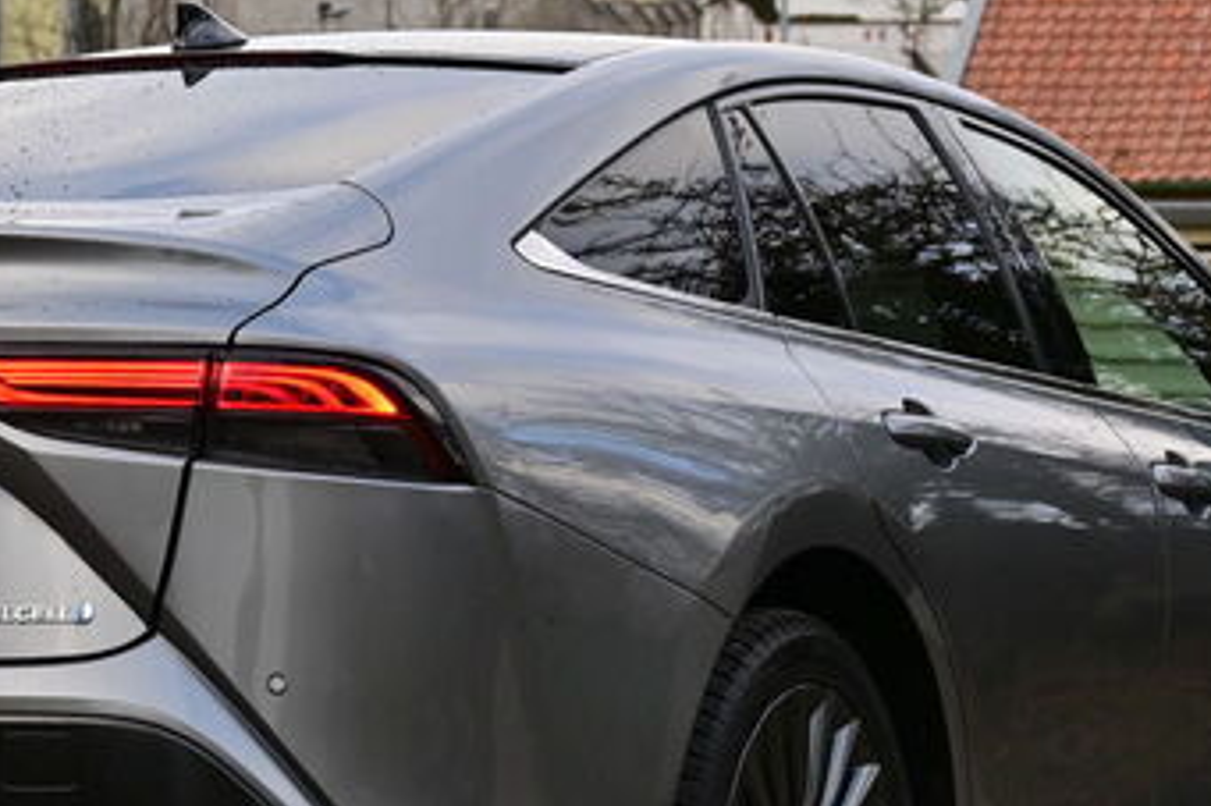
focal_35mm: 182
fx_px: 6119
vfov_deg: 7.5
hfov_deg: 11.3
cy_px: 540
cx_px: 348
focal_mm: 50
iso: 640
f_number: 6.3
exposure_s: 1/500
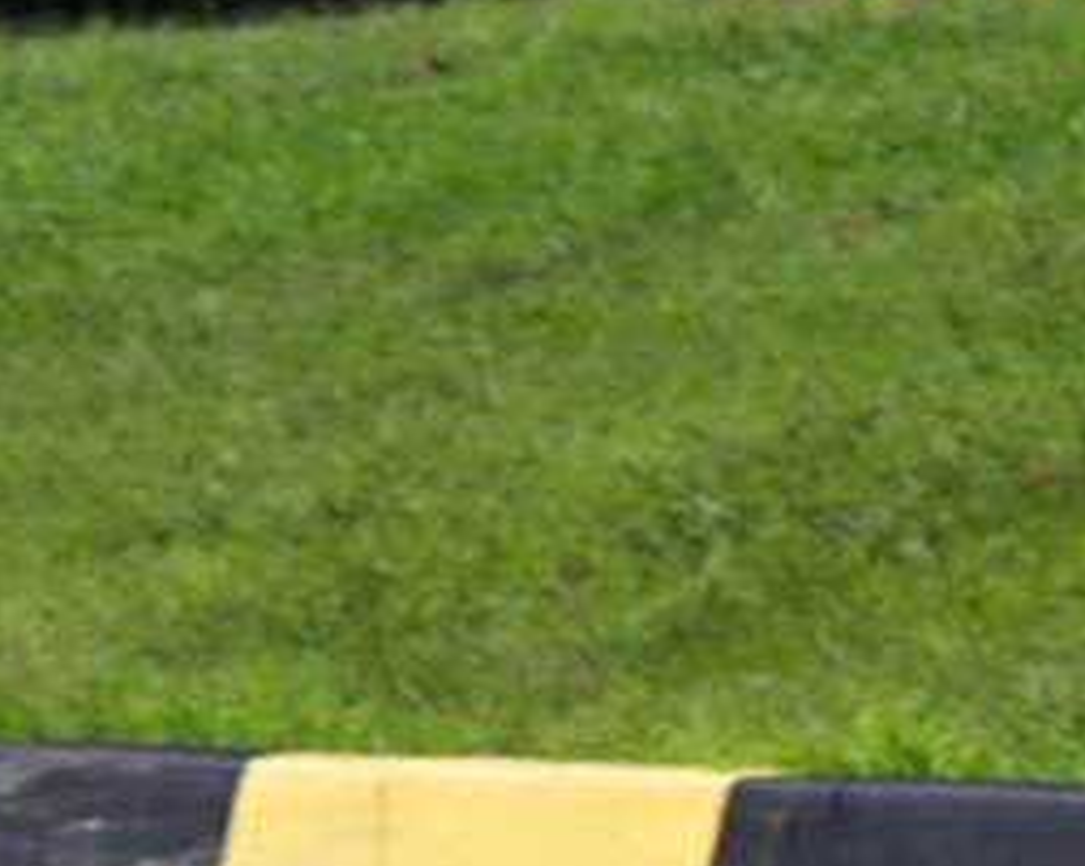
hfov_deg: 1.2
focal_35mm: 1574
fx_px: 50505
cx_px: -523
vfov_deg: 1.0
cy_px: 1016
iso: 400
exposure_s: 1/640
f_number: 11
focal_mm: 530
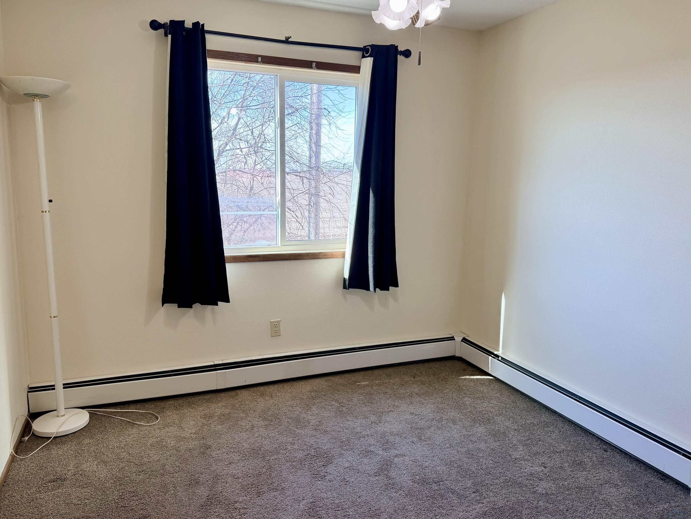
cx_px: 332
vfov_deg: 54.9
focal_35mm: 25
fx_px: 499
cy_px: 252
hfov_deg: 69.4
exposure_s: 1/176
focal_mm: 6.76
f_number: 1.78
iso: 80
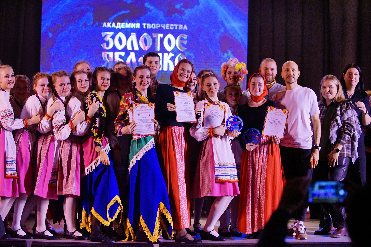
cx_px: 186
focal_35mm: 70
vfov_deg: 19.5
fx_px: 721
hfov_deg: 28.8
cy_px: 124
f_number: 3.2
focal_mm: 70
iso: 2500
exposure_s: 1/320
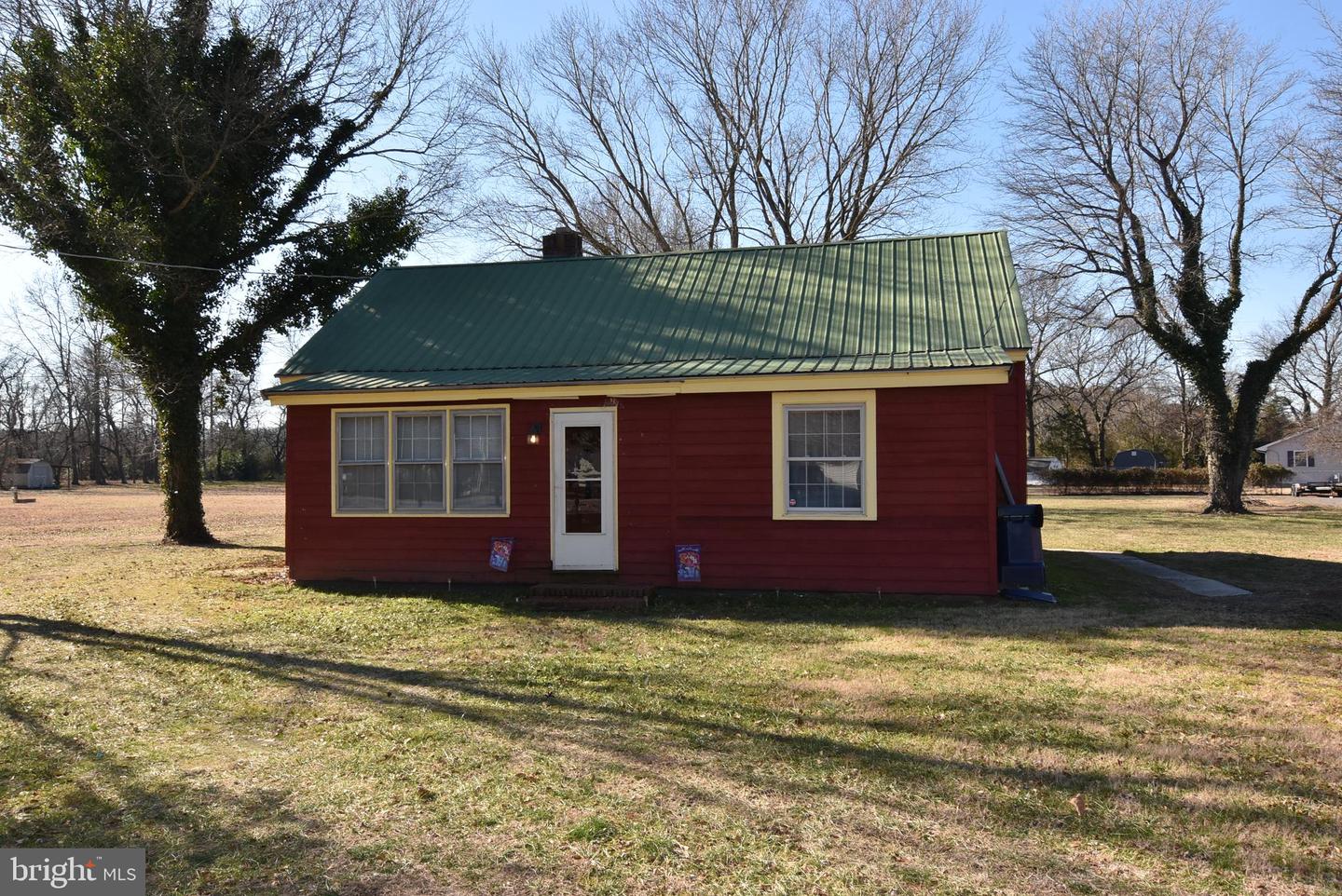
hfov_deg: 70.4
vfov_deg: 50.5
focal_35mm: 26
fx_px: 951
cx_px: 671
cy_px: 448
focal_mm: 17
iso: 400
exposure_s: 1/200
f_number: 16
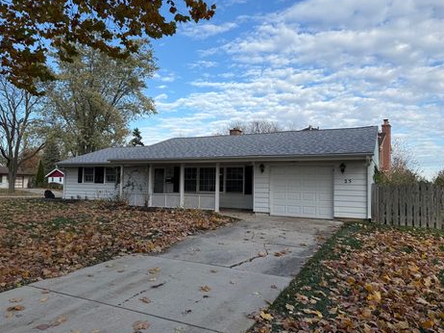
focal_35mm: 26
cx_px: 210
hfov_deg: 67.3
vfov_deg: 53.0
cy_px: 171
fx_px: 333
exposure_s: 1/2232
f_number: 1.78
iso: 80
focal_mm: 6.76
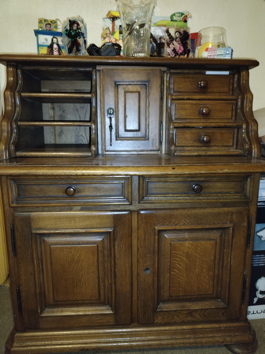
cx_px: 132
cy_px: 177
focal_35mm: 29
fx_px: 296
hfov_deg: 48.2
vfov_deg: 61.7
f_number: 1.8
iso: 2707
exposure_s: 1/16.7
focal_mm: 4.75
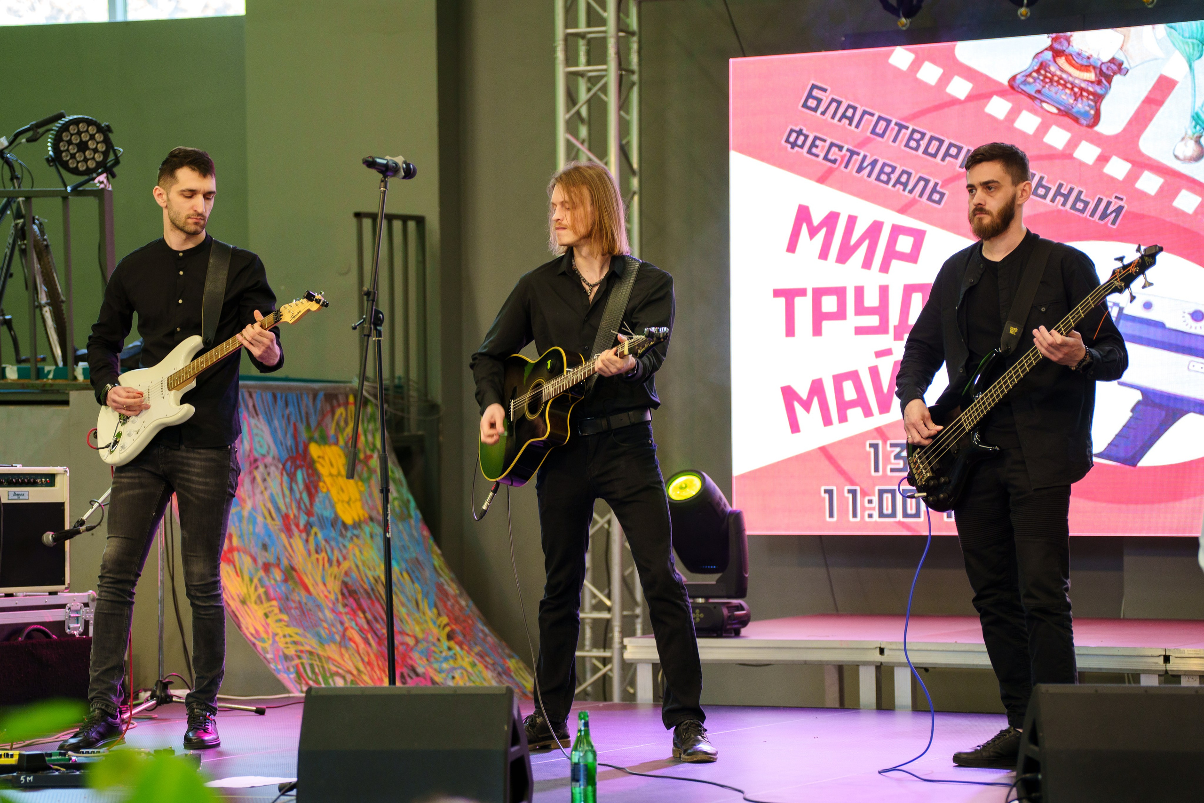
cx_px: 602
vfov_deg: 14.0
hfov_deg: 20.8
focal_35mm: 98
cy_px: 402
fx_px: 3277
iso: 800
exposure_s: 1/160
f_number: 2.8
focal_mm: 98
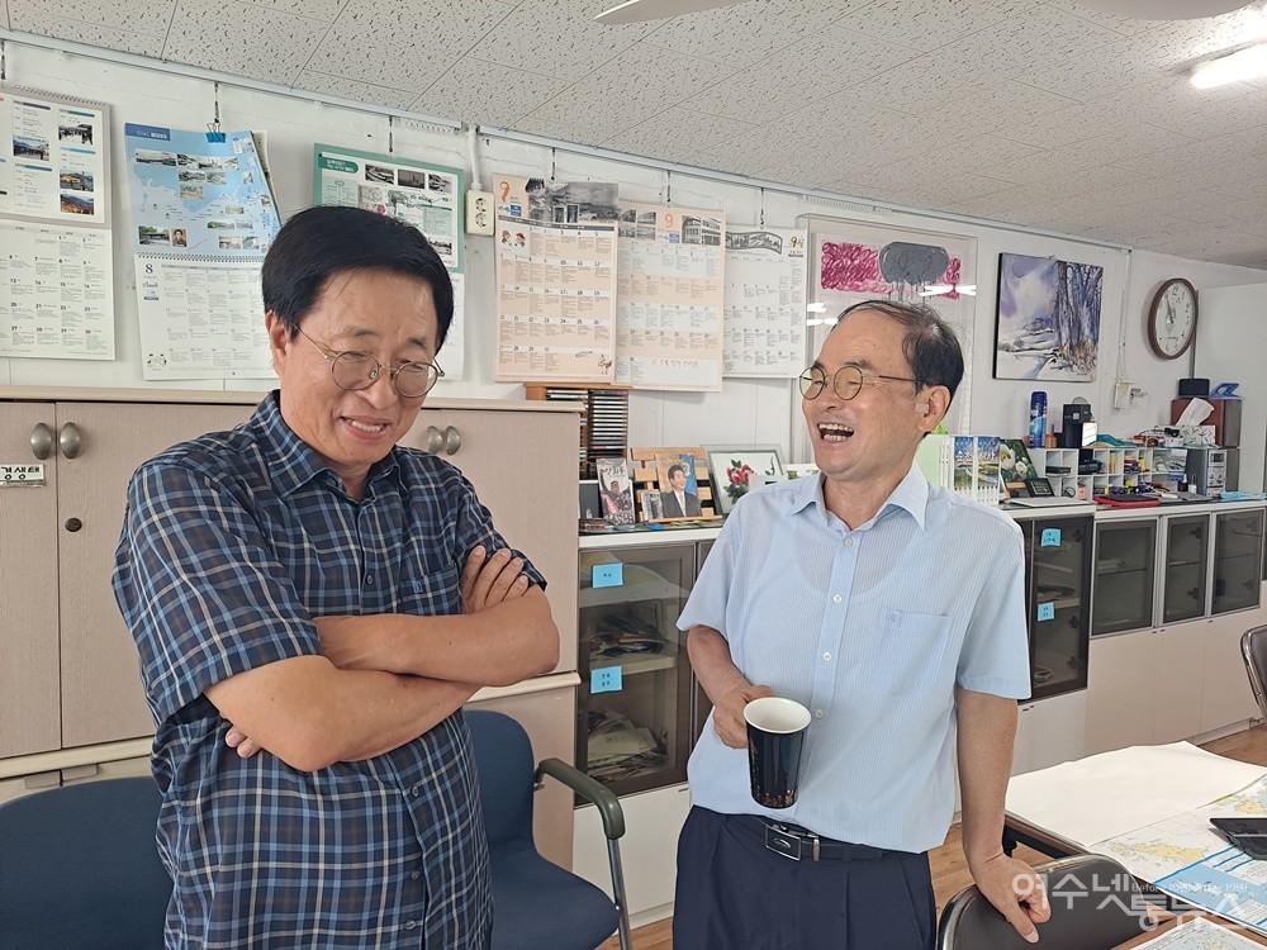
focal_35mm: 24
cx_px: 634
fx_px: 878
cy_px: 475
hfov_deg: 71.6
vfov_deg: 56.8
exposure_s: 1/50
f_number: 1.8
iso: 80
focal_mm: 5.23
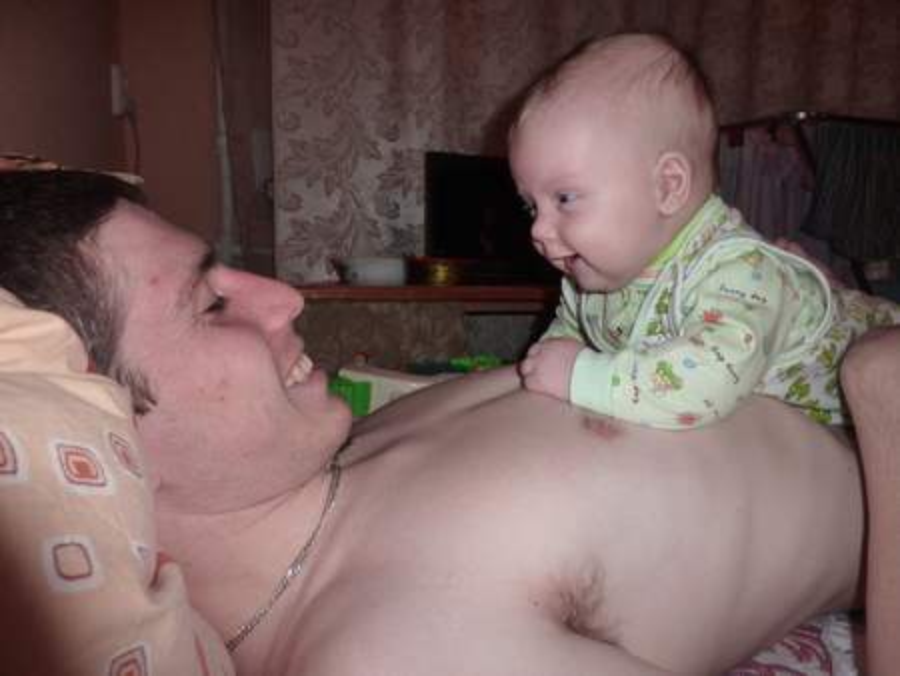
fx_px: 650
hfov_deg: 69.4
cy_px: 338
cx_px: 450
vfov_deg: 54.9
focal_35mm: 25
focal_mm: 4.1
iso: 125
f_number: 3.3
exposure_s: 1/60
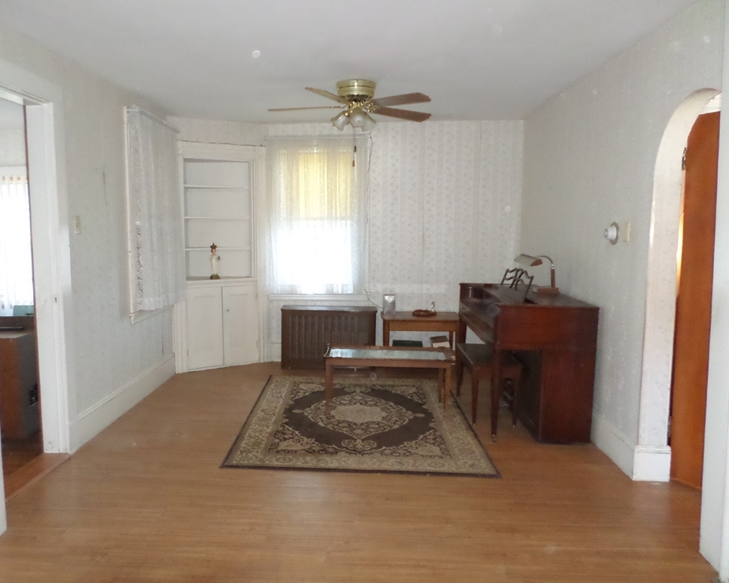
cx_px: 337
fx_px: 583
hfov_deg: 64.0
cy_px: 288
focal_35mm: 27
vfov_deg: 53.2
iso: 400
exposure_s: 1/30
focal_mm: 4.5
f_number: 2.5
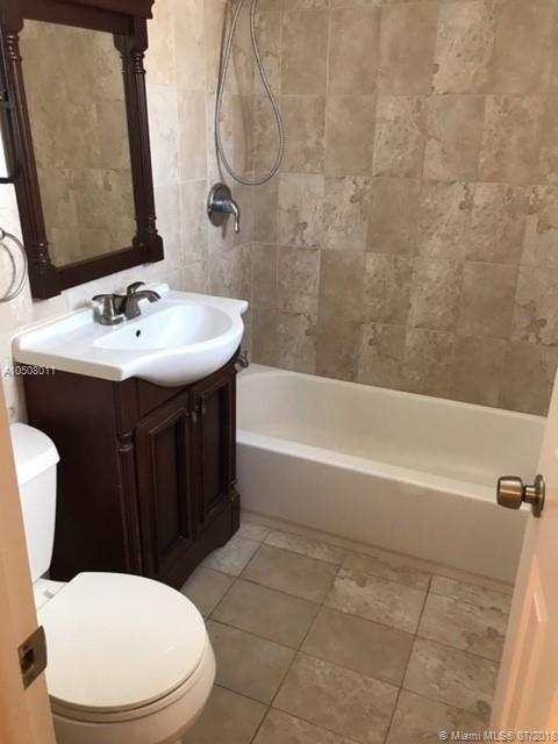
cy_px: 372
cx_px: 279
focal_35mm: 28
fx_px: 602
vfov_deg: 63.4
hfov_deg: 49.7
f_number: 1.8
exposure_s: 1/17
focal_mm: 3.99
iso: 40
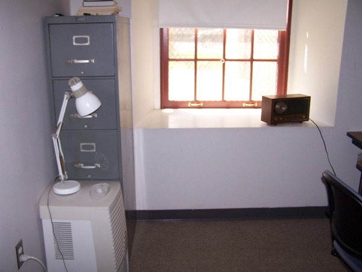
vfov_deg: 37.7
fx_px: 397
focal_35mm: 38
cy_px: 136
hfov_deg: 49.0
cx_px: 181
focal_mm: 6.3
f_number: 2.8
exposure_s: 1/60
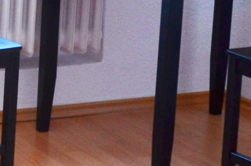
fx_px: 1384
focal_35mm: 199
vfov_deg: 6.8
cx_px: -362
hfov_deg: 9.2
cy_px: -44
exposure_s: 1/60
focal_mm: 18
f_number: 4
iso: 400
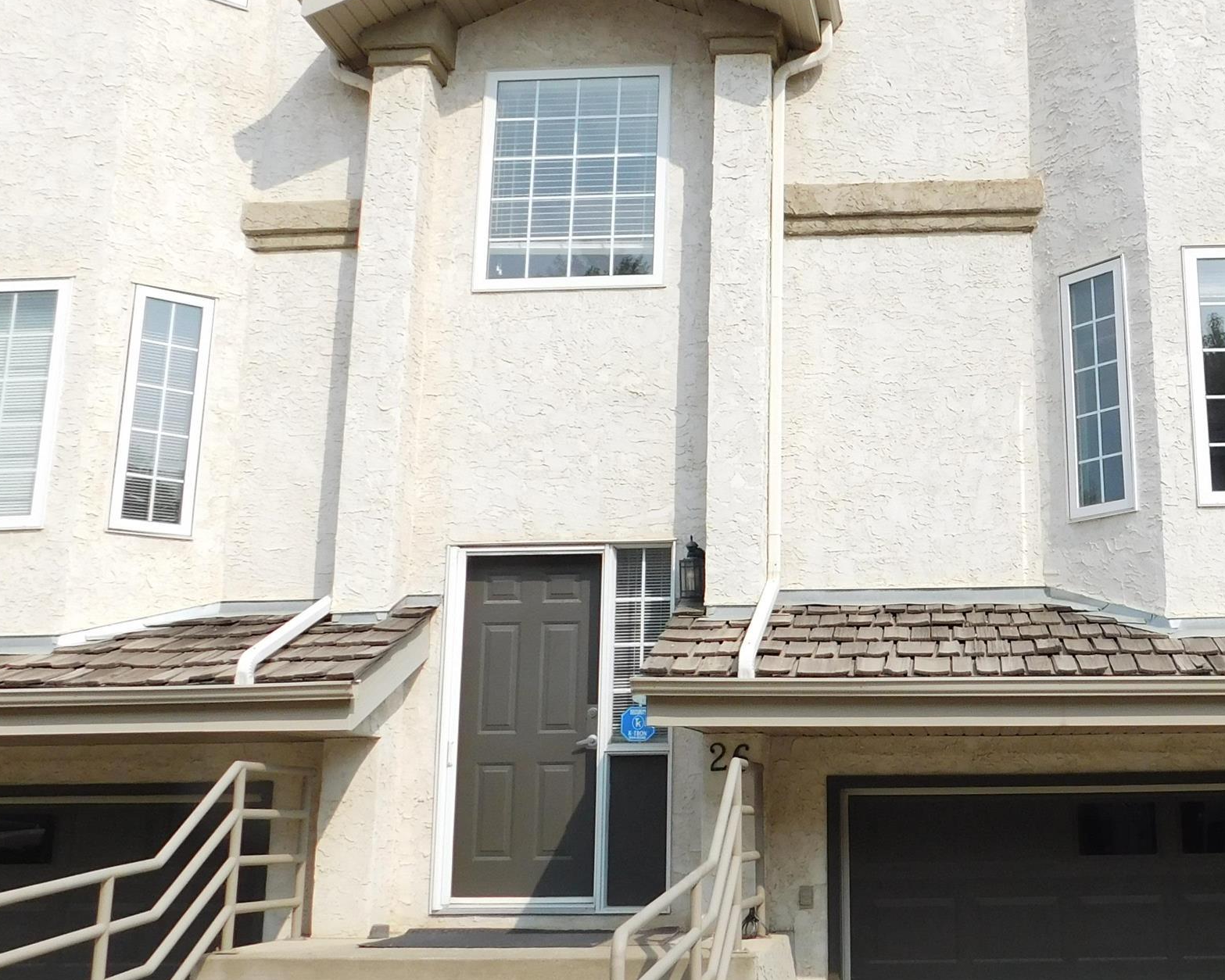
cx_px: 903
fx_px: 1595
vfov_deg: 34.1
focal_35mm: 44
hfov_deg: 40.9
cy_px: 420
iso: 125
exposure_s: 1/400
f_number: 6
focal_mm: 4
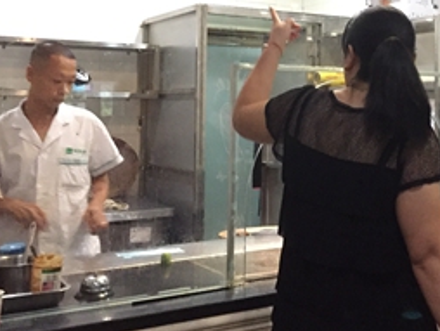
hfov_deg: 32.4
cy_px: 65
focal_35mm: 57
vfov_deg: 25.3
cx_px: 379
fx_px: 725
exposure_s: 1/17
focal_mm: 4.15
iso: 320
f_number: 2.2
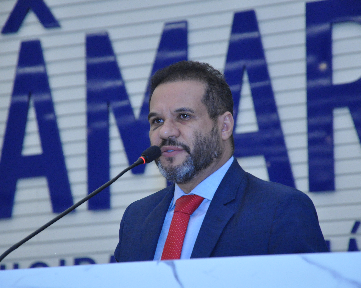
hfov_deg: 10.8
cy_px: 144
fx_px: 1908
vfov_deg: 8.7
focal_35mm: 179
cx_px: 183
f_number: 6.3
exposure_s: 1/100
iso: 2500
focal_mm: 105
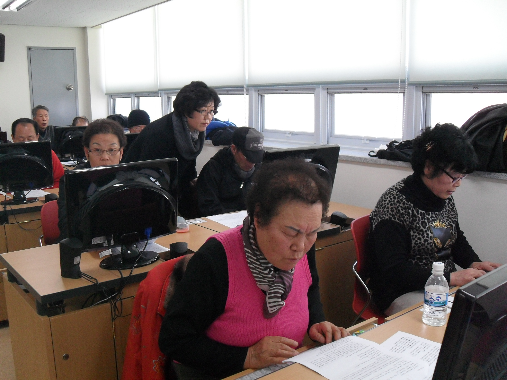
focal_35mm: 35
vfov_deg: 40.7
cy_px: 190
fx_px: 513
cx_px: 254
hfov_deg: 52.6
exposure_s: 1/90
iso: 200
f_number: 2.8
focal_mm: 6.2
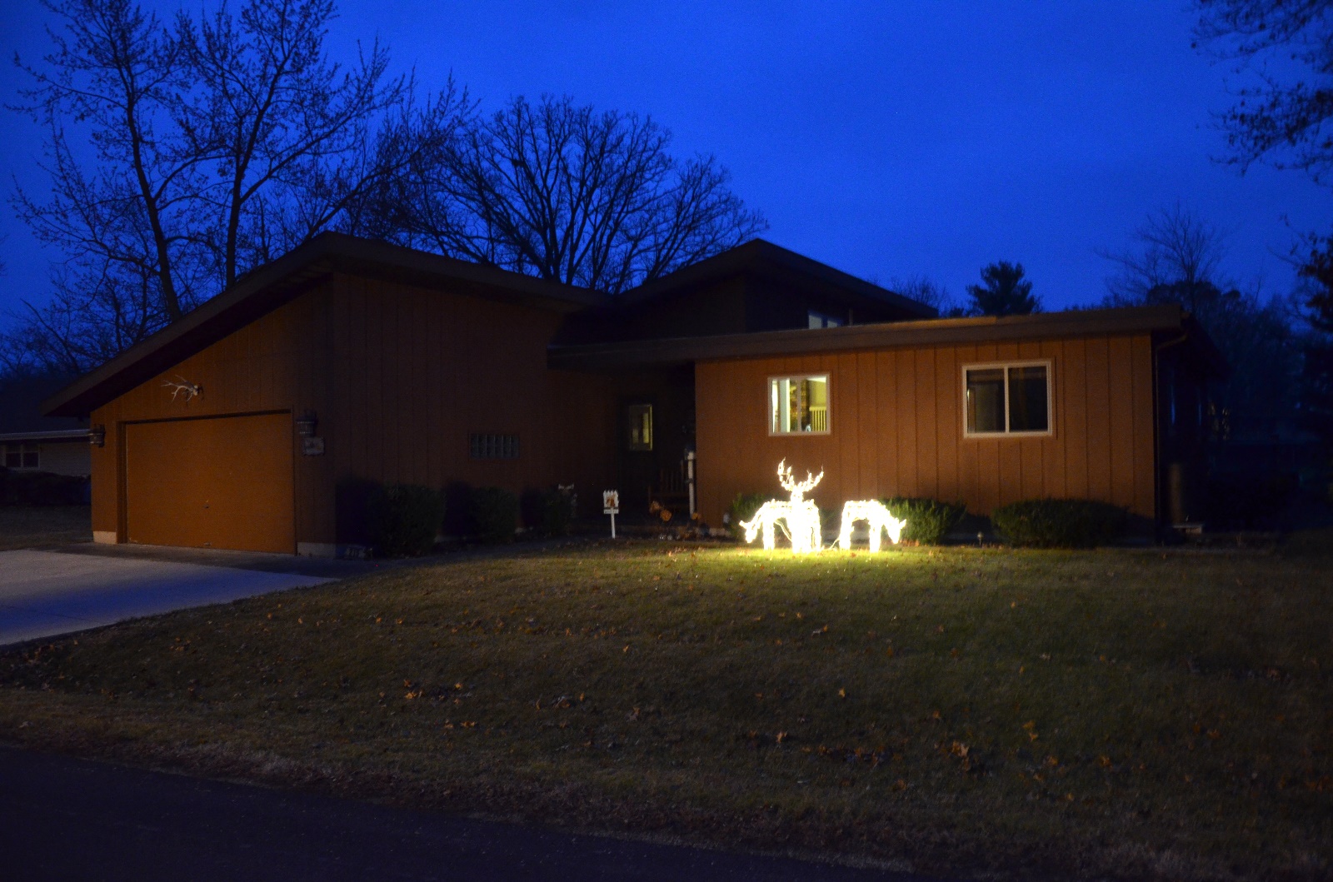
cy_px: 441
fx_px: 997
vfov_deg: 47.7
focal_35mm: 27
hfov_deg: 67.5
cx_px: 666
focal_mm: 18
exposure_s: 1/6
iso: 1600
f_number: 3.5
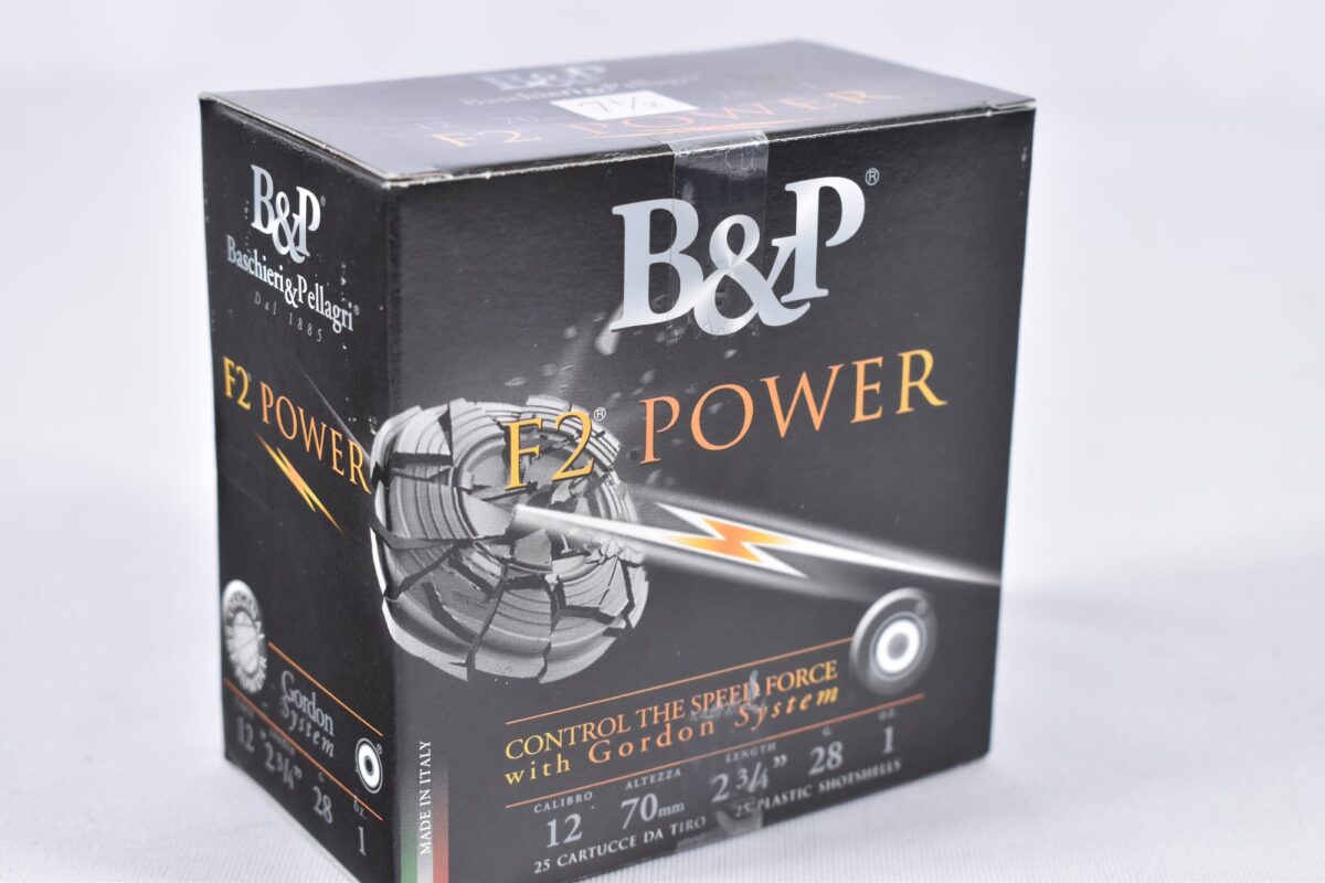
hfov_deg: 29.2
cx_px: 662
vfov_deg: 19.7
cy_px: 442
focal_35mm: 69
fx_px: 2539
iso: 640
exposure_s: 1/40
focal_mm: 46
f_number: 5.3
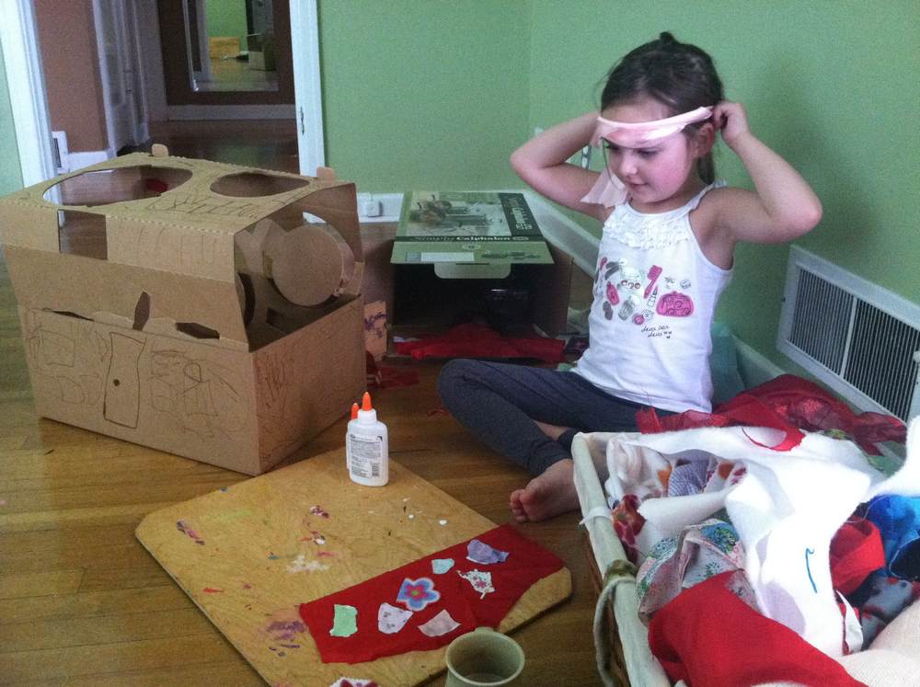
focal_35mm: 35
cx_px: 460
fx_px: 929
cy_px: 344
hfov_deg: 52.7
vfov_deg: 40.6
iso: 500
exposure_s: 1/15
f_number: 2.8
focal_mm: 3.85
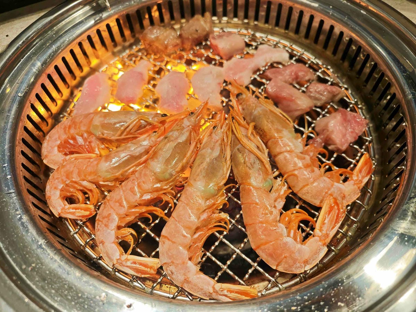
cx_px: 208
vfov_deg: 58.9
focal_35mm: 23
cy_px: 156
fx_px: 276
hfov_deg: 73.9
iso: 640
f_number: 2
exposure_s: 1/420
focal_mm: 8.72
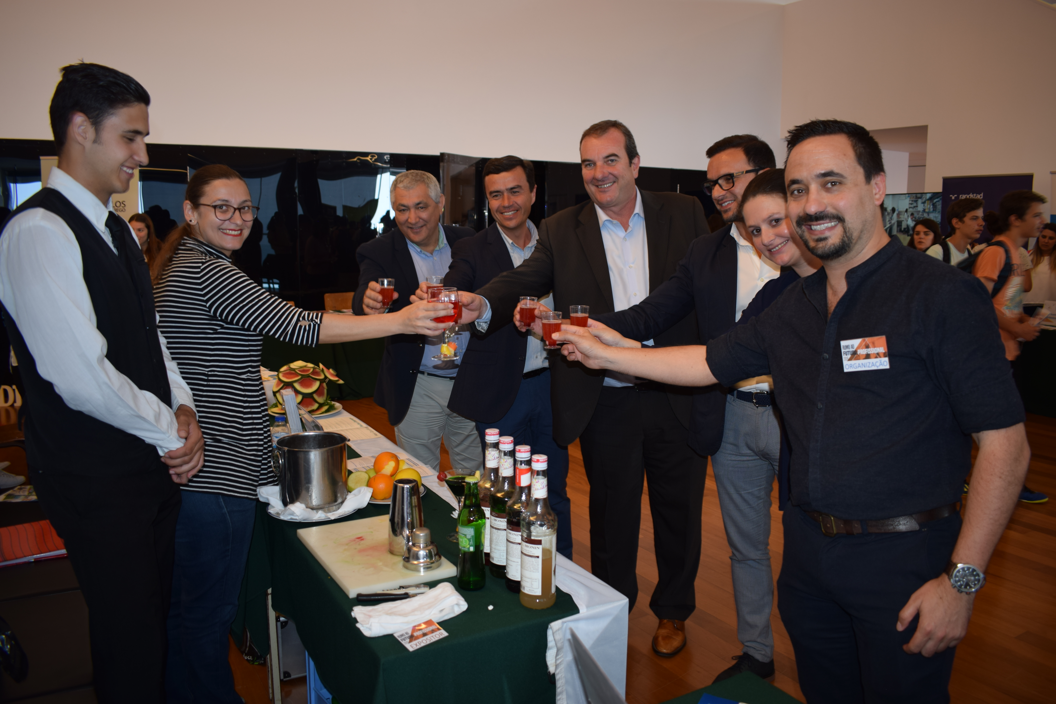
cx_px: 528
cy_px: 352
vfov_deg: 47.9
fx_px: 792
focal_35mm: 27
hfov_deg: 67.4
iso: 100
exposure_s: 1/13
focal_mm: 18
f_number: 3.5
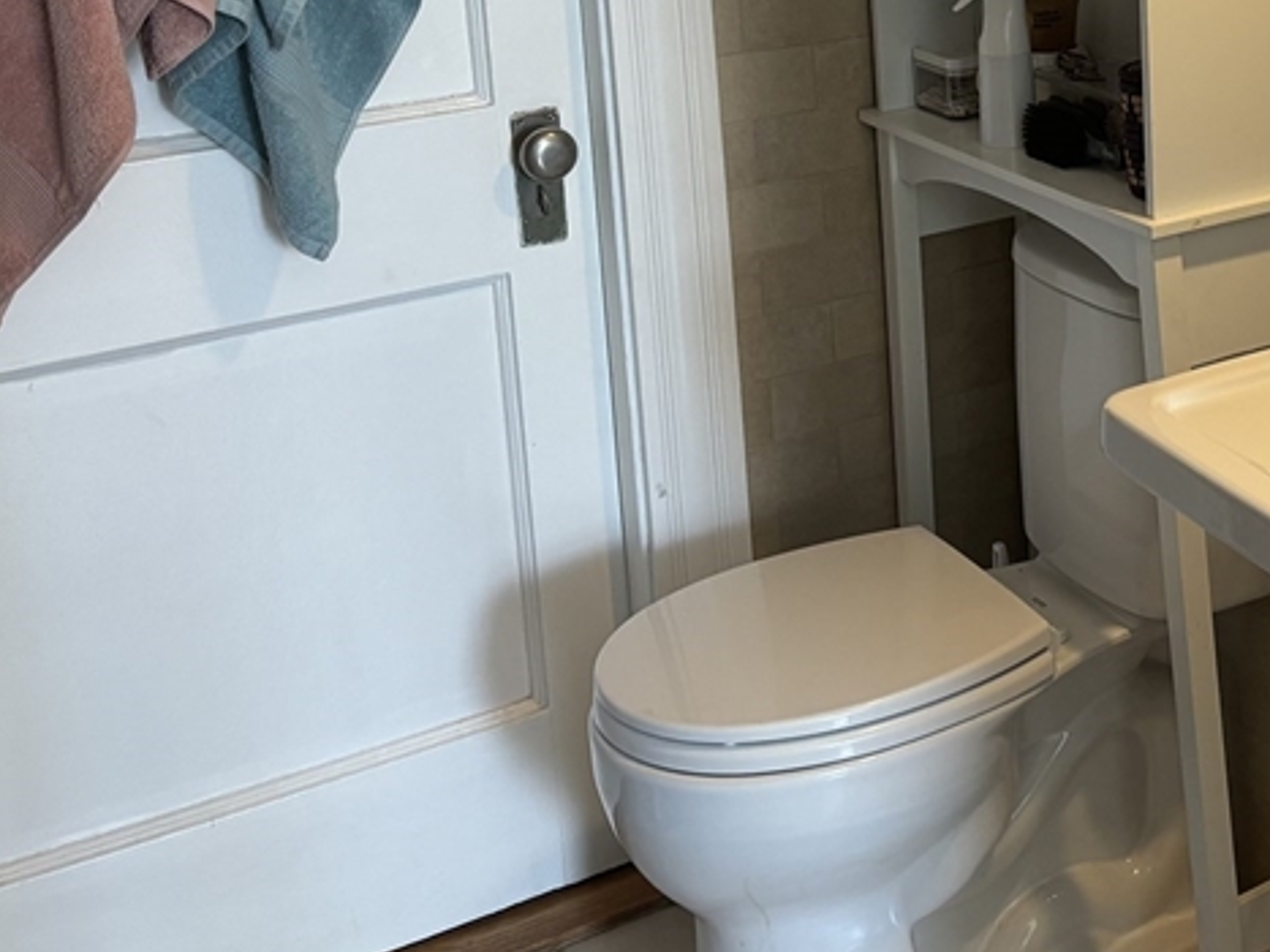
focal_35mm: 57
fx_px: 2091
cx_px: 1251
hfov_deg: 31.4
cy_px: 19
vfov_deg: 24.6
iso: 160
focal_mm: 5.96
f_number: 1.6
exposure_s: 1/60
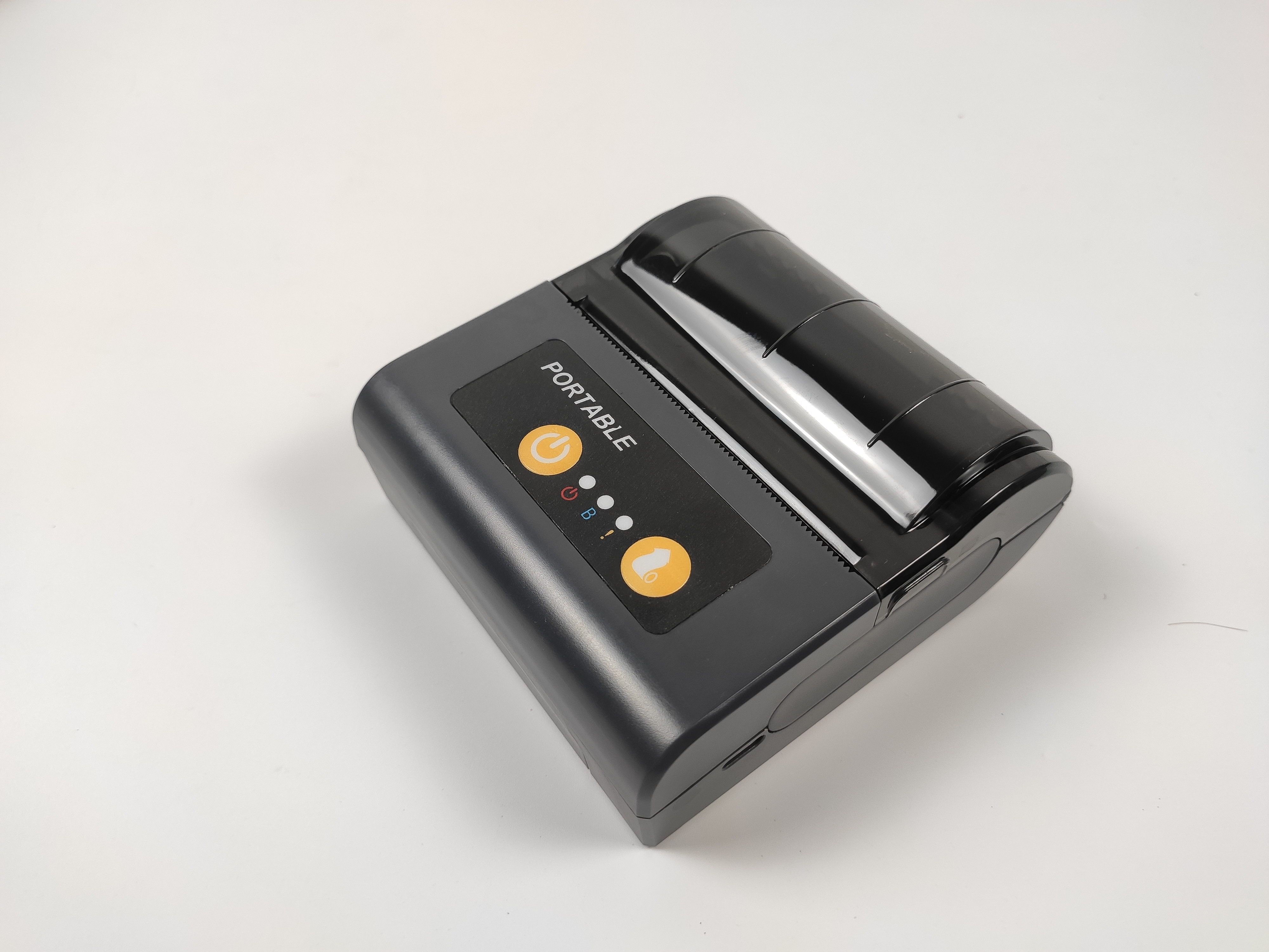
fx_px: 953
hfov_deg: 67.3
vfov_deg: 53.1
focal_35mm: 26
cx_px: 634
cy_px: 476
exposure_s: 1/100
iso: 287
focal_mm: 4.77
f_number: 1.75
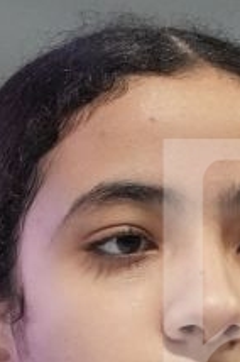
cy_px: 891
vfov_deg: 1.3
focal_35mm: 1634
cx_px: 321
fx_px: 16392
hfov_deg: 0.8
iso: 4000
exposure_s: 1/250
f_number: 2.8
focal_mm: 194
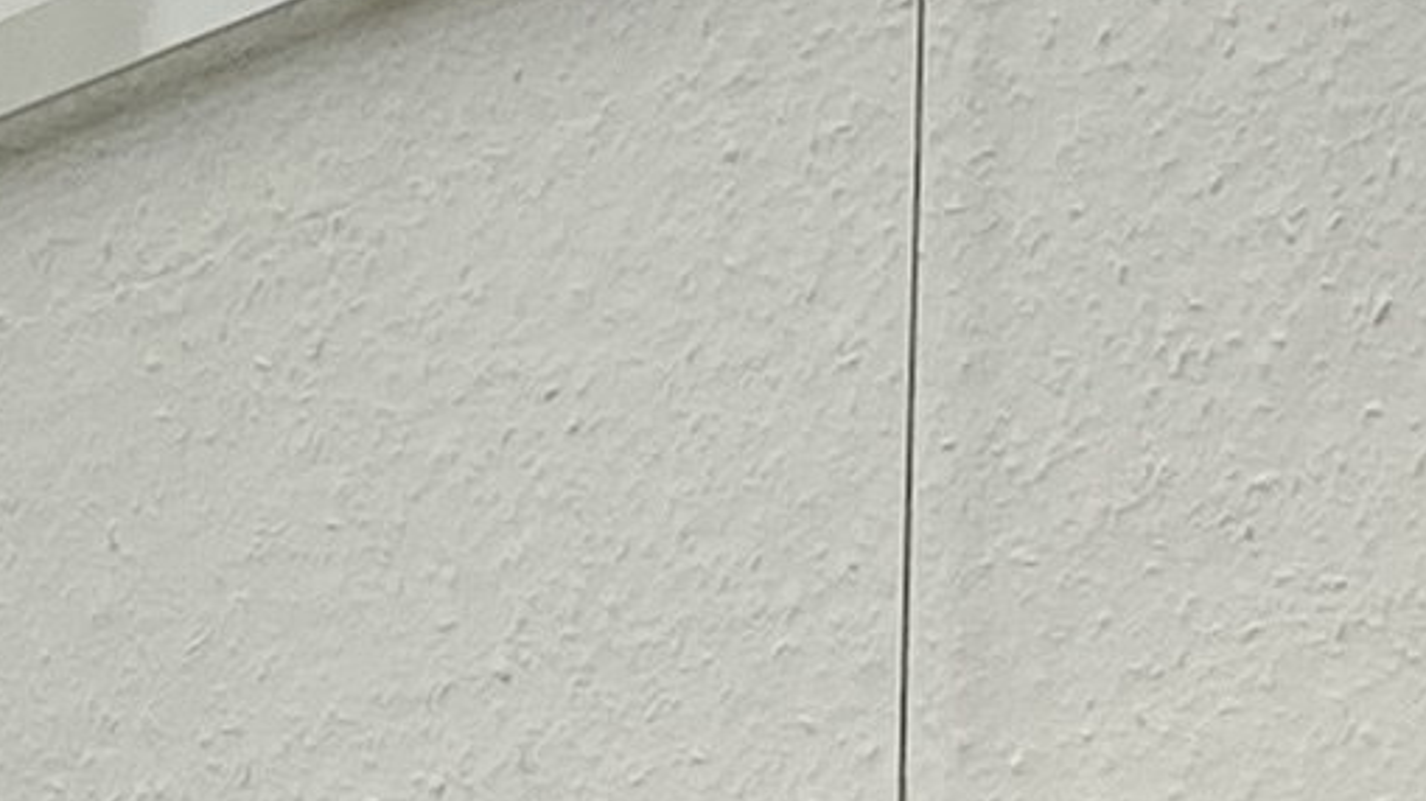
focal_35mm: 179
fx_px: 6767
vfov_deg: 6.3
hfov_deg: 12.0
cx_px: 588
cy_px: 2243
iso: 32
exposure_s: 1/1272
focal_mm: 4.25
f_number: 1.8
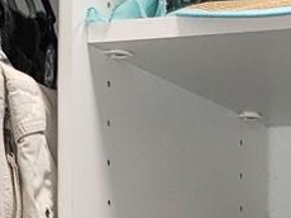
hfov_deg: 10.7
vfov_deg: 7.8
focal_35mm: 181
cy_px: 473
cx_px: 378
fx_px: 1520
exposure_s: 1/60
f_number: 1.5
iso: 100
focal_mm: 4.3
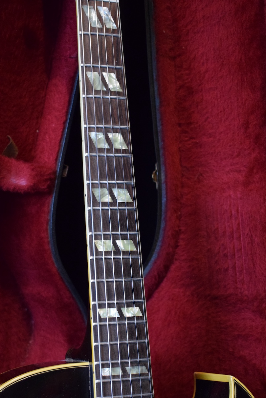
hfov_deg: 21.6
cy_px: 239
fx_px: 698
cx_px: 112
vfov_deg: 31.8
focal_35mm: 63
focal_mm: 34
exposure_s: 1/60
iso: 2800
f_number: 4.5
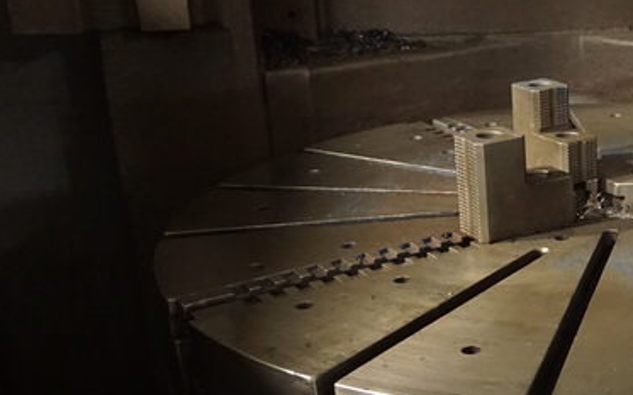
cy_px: 212
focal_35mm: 63
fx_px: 1087
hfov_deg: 28.9
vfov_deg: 20.6
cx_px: 725
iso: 3200
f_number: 3.5
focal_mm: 16
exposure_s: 1/10
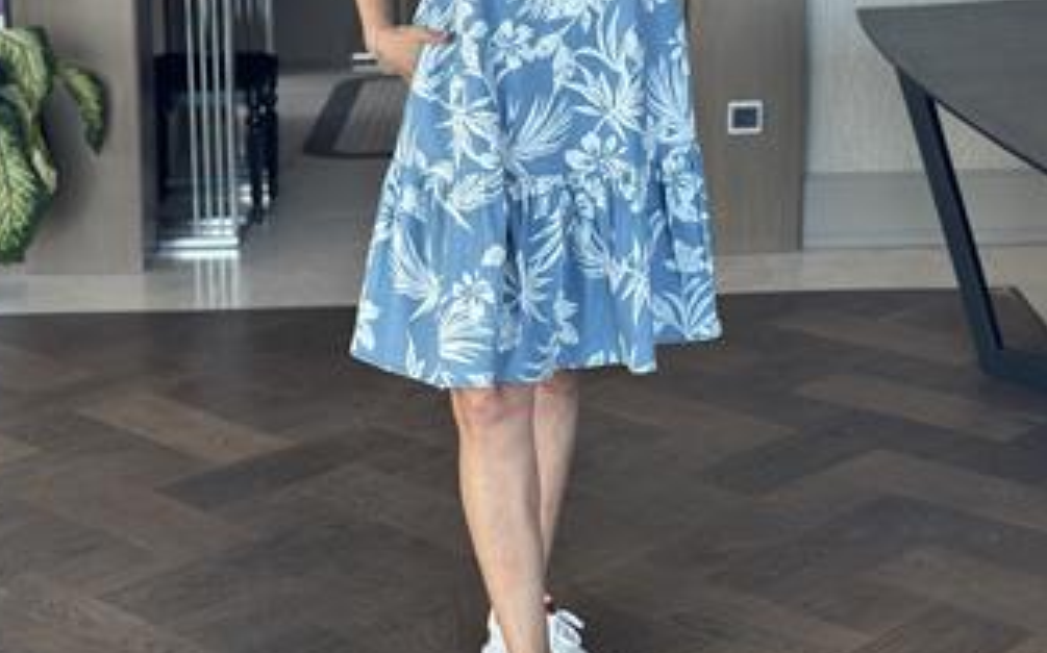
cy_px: 216
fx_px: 2196
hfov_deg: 26.8
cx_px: 547
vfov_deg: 16.9
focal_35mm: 77
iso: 125
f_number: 1.78
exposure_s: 1/75
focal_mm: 6.86
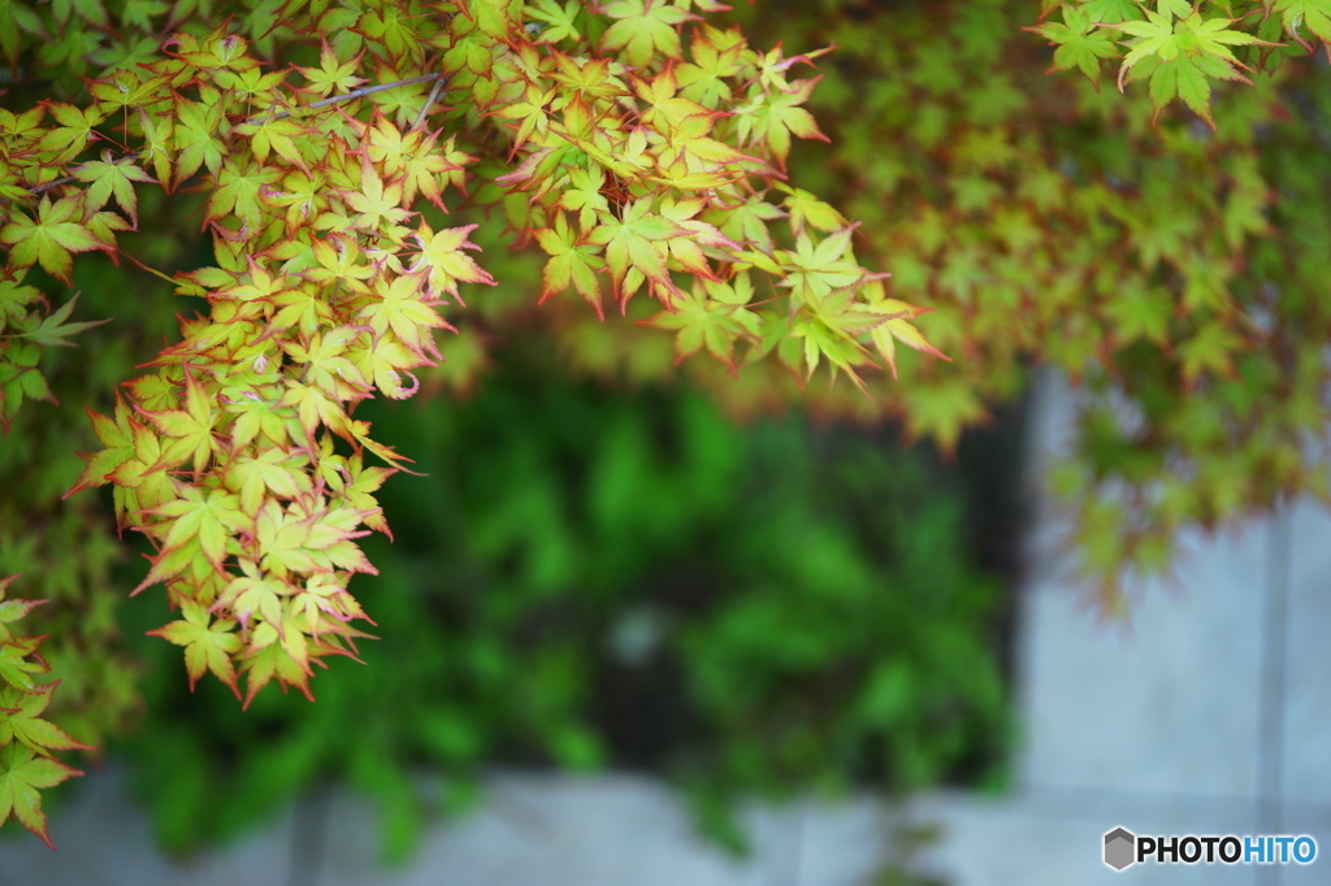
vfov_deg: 6.9
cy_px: 443
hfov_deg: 10.3
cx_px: 666
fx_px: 7392
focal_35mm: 200
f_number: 2.8
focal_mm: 200
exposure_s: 1/250
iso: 160
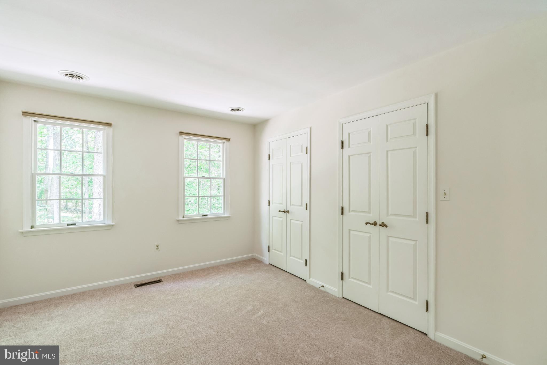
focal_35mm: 16
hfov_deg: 96.7
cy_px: 182
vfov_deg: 73.7
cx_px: 274
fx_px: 243
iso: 500
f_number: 8
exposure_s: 1/10
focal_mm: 16
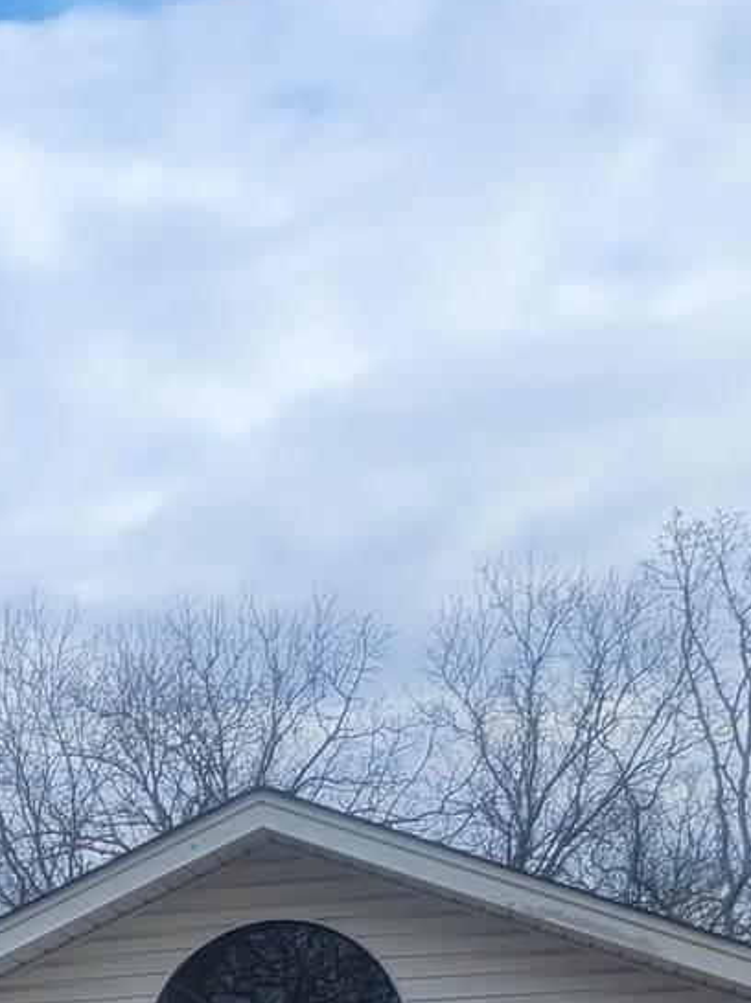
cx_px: -456
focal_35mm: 110
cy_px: 1654
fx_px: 3186
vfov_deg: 15.9
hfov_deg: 12.6
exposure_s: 1/1005
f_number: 1.8
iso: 40
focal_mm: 5.4
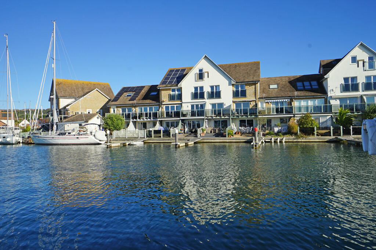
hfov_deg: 67.4
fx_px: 282
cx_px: 188
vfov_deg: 47.9
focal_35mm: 27
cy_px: 125
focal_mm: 18
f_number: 11
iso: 100
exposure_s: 1/160
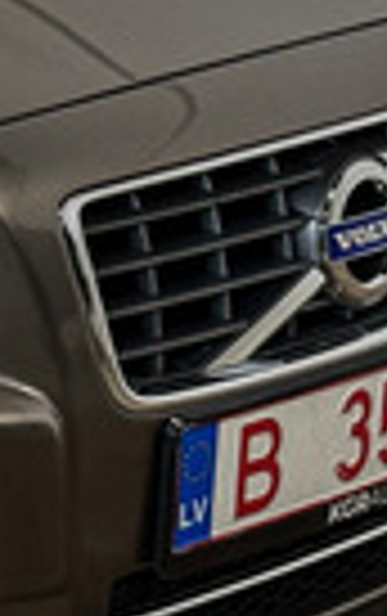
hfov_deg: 5.7
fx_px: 3751
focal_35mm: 223
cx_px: -603
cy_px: -36
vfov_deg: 9.3
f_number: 1.78
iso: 160
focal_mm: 6.86
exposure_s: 1/50
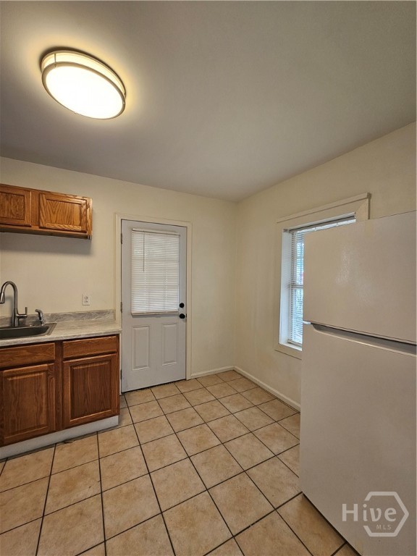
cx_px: 208
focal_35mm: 13
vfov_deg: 106.2
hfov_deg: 89.9
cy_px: 278
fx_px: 209
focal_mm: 2.2
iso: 125
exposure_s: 1/60
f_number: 2.2
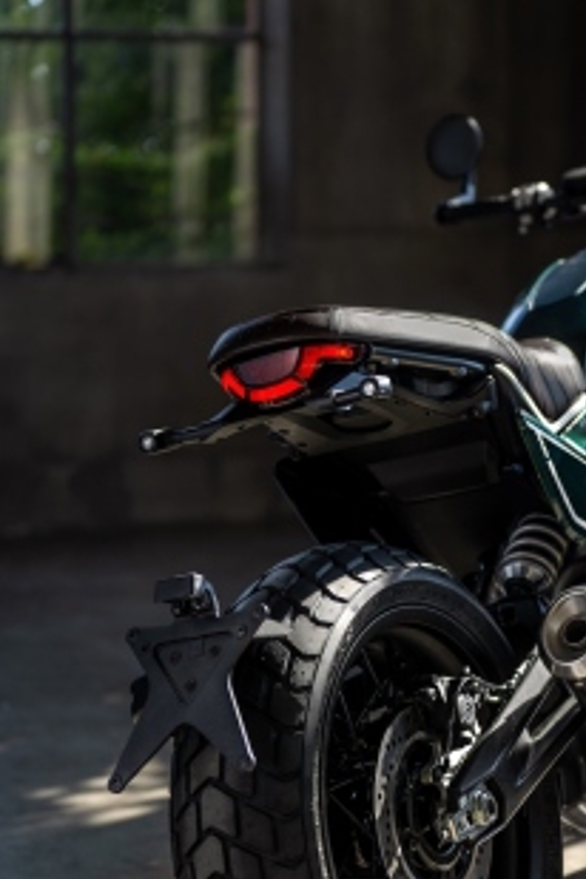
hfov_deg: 13.9
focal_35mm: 97
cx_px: 558
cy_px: 430
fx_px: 2368
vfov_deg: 21.0
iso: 100
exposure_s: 1/1250
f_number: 2
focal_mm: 50
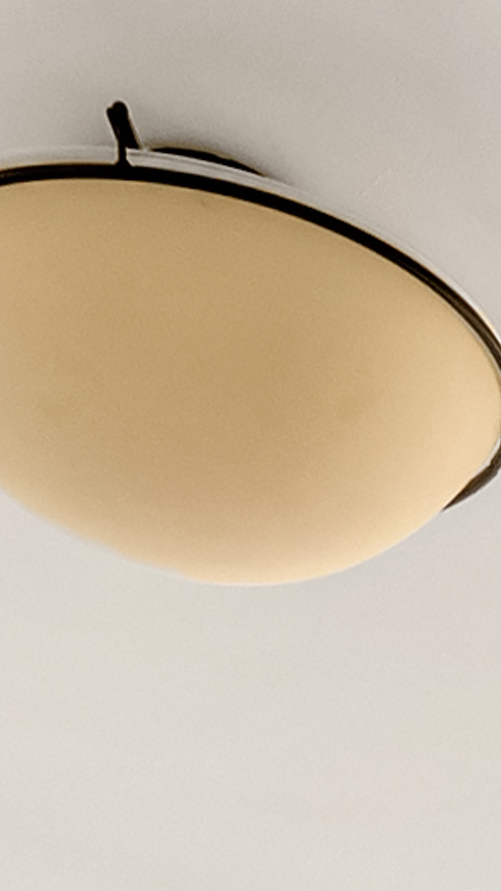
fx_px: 3968
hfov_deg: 6.6
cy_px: 2536
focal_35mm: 168
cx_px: 1491
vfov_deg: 10.1
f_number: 11
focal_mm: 14
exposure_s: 1/2.5
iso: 400
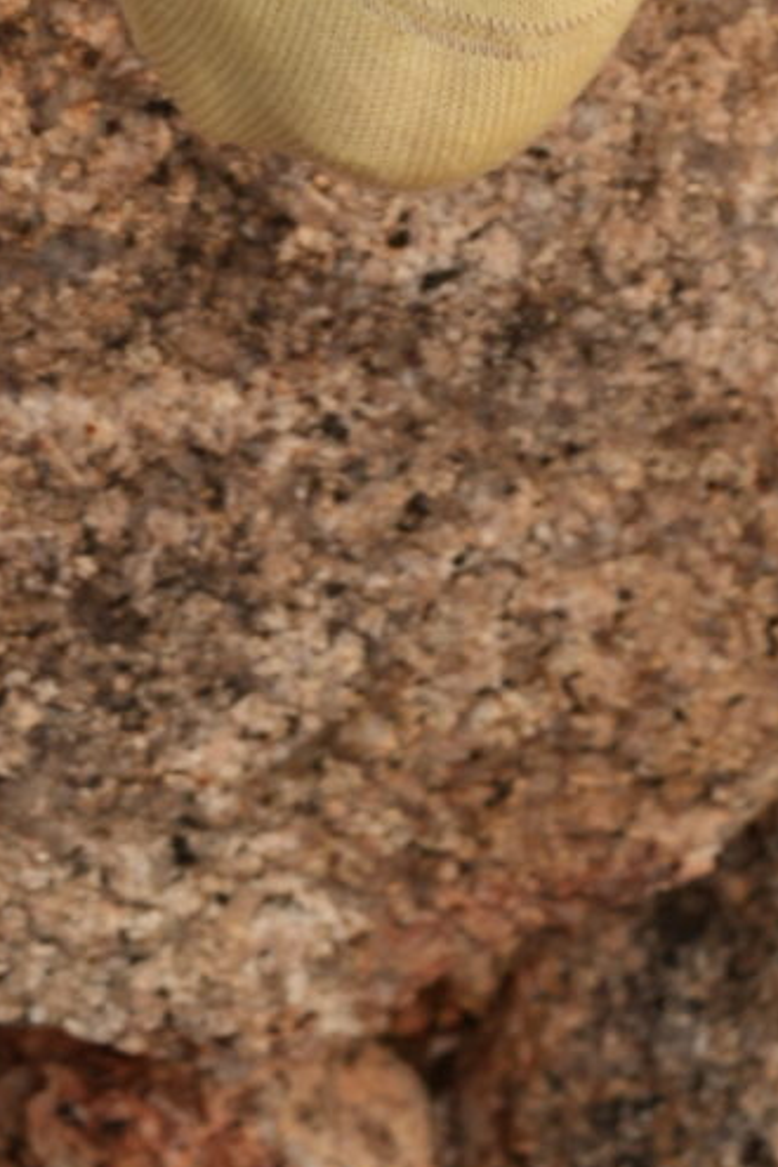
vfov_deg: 8.8
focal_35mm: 207
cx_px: 704
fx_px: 6710
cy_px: -1834
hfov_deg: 6.6
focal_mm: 40
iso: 125
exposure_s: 1/40
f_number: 5.6
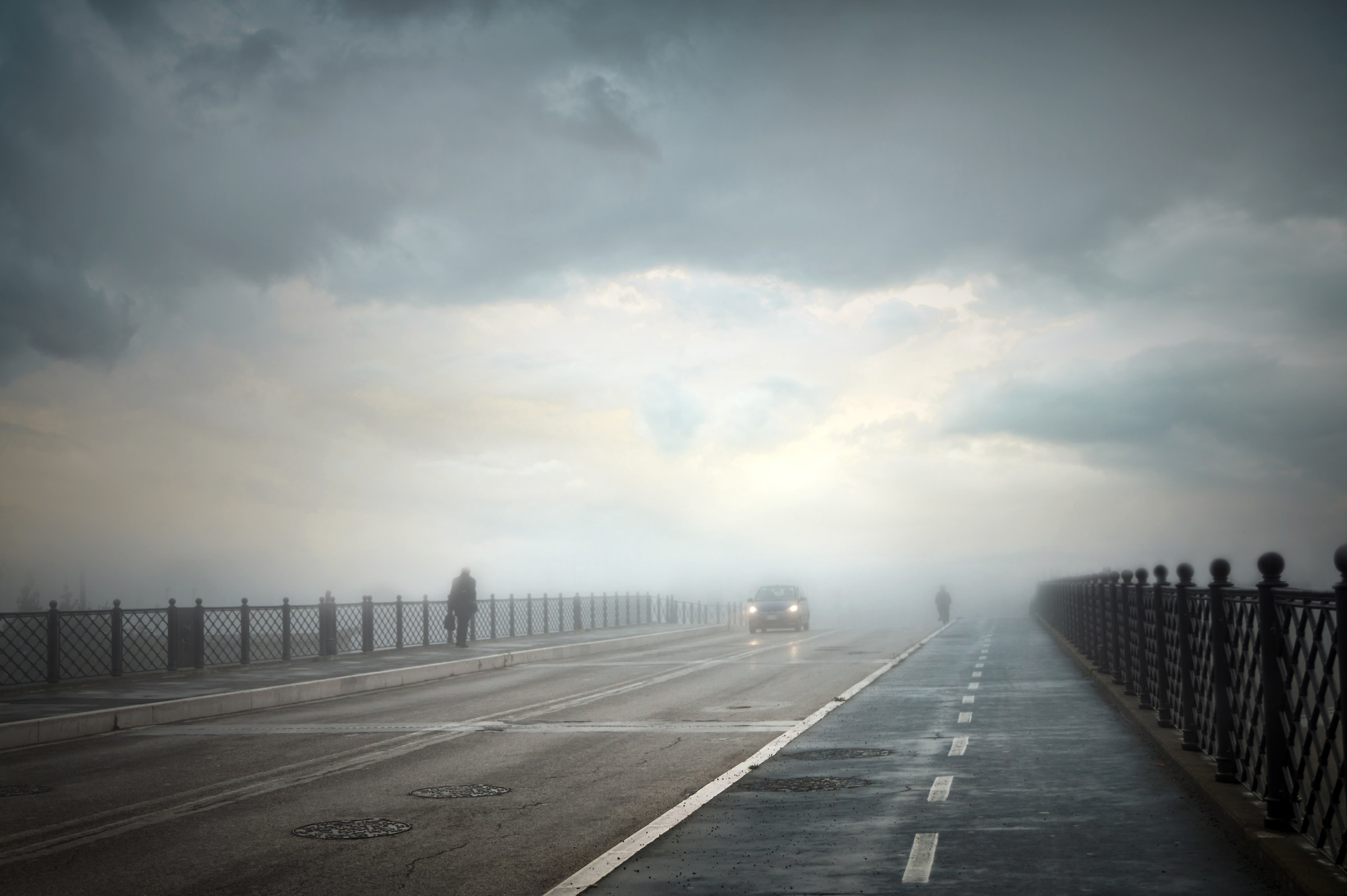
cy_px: 448
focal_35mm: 44
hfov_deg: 45.0
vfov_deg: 30.8
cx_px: 674
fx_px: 1627
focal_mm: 29
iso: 125
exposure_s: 1/160
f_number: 4.5
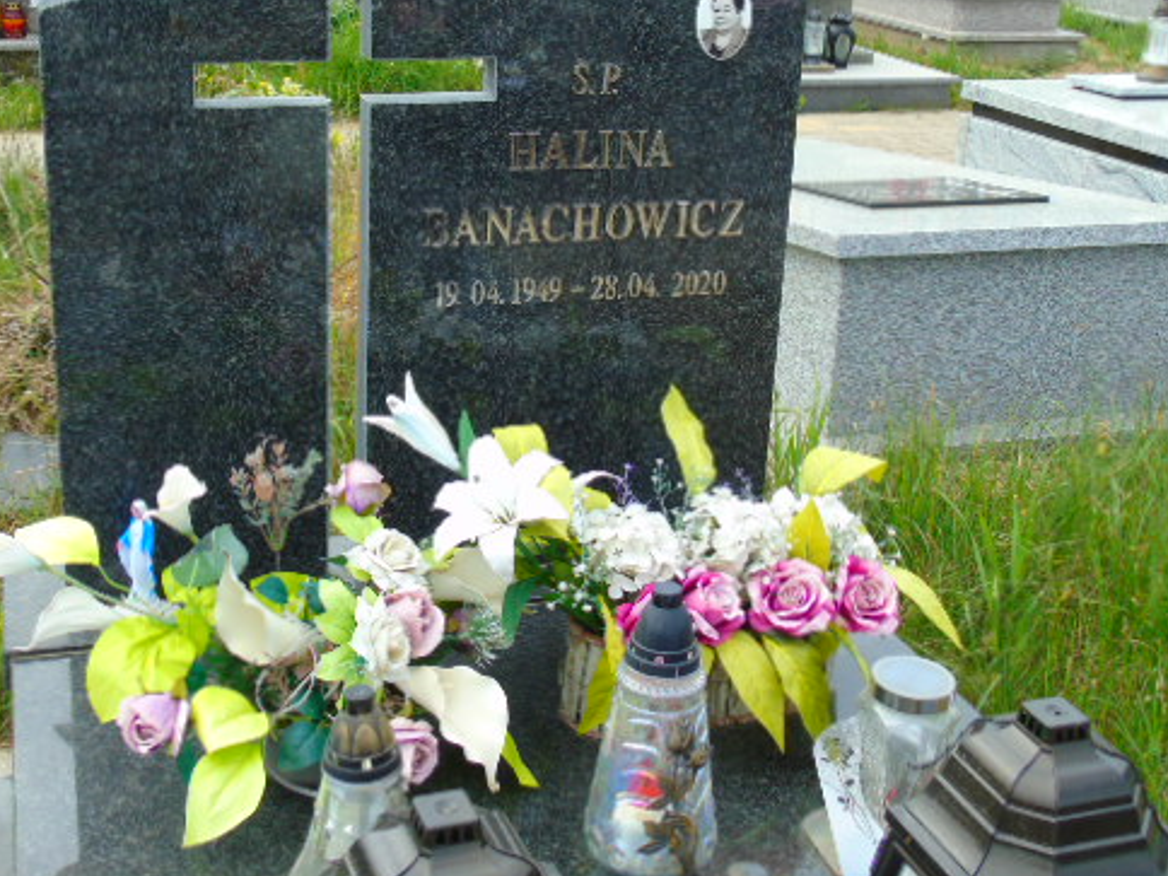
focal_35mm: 45
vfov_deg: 32.0
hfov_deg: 42.0
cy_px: 304
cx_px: 492
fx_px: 1518
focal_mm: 6.1
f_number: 3.8
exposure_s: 1/320
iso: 80
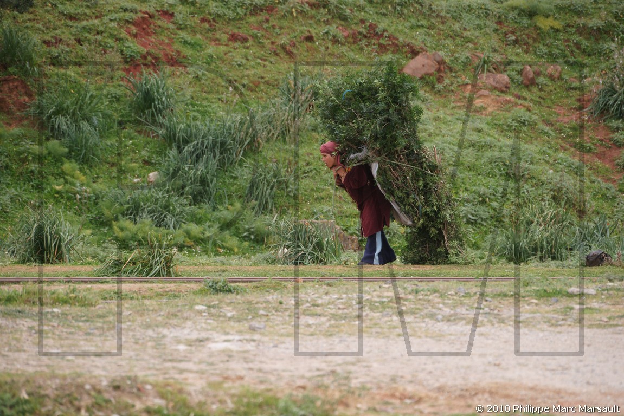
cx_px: 312
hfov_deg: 6.9
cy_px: 208
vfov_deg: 4.6
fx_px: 5201
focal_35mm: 300
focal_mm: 300
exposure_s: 1/160
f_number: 6.3
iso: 400
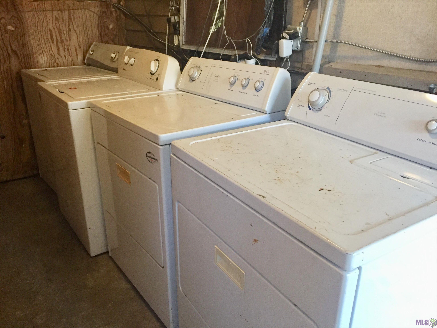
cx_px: 218
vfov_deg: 48.2
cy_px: 164
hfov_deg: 61.7
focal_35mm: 29
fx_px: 366
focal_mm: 4.15
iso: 250
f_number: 2.2
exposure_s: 1/24
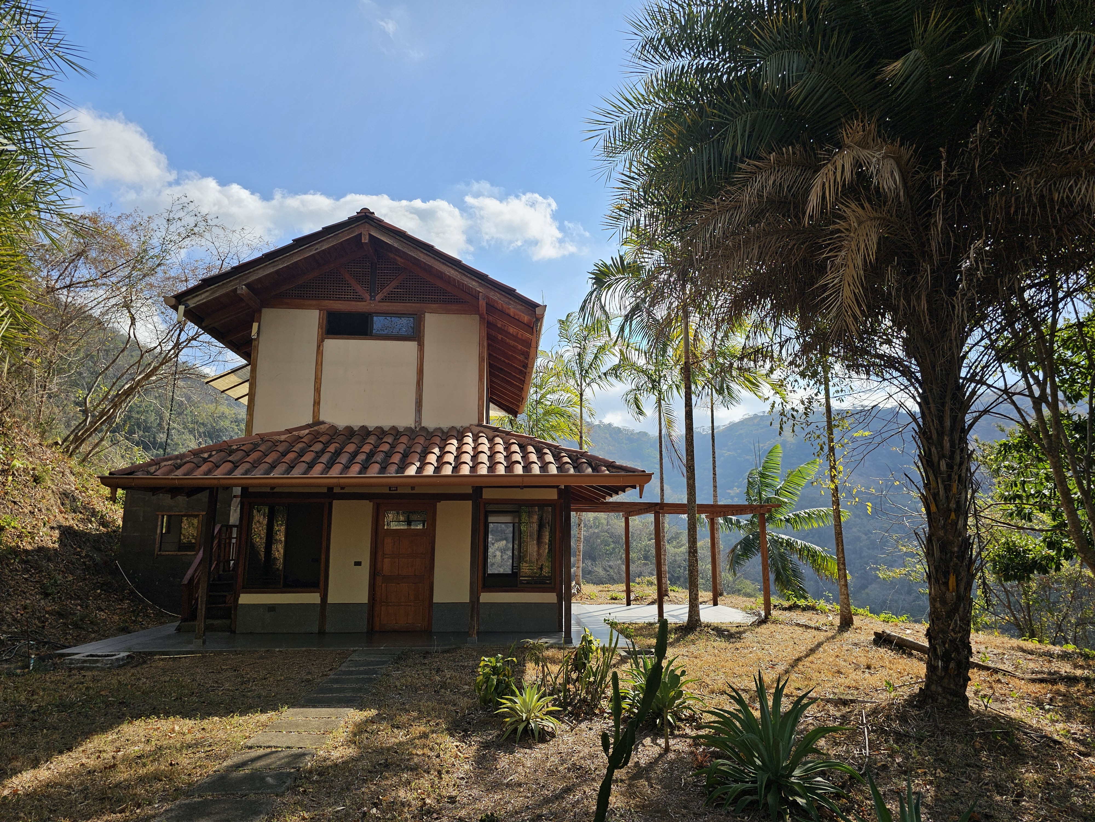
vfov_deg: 58.9
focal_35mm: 23
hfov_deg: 73.9
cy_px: 411
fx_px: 728
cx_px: 548
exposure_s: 1/682
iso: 10
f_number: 1.7
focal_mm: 6.3
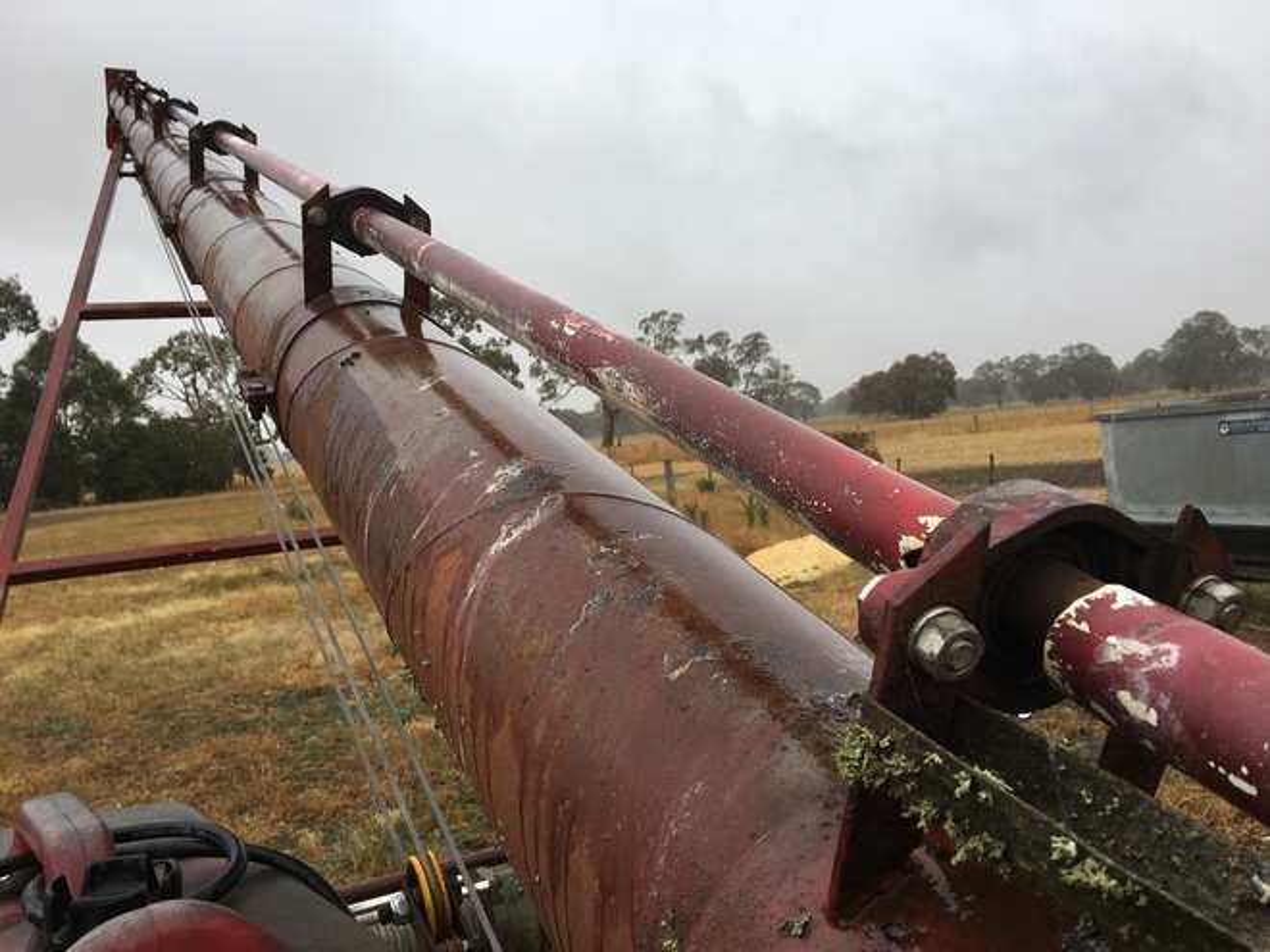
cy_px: 476
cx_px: 635
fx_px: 1064
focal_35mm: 29
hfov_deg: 61.7
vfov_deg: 48.2
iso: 25
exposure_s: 1/578
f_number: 2.2
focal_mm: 4.15
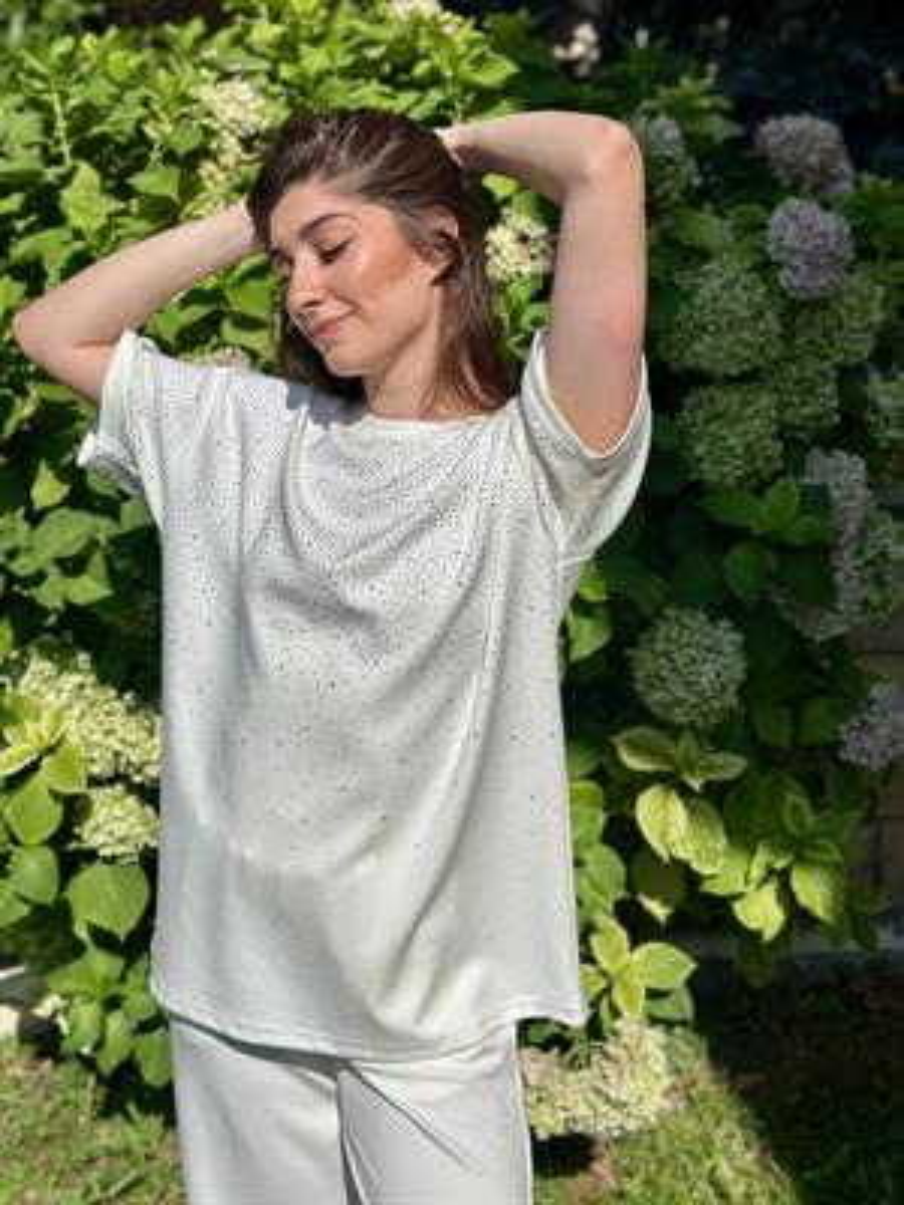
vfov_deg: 39.7
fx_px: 1671
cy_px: 602
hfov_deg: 30.3
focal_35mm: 48
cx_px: 452
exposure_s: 1/15873
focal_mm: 6.86
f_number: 1.78
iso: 100
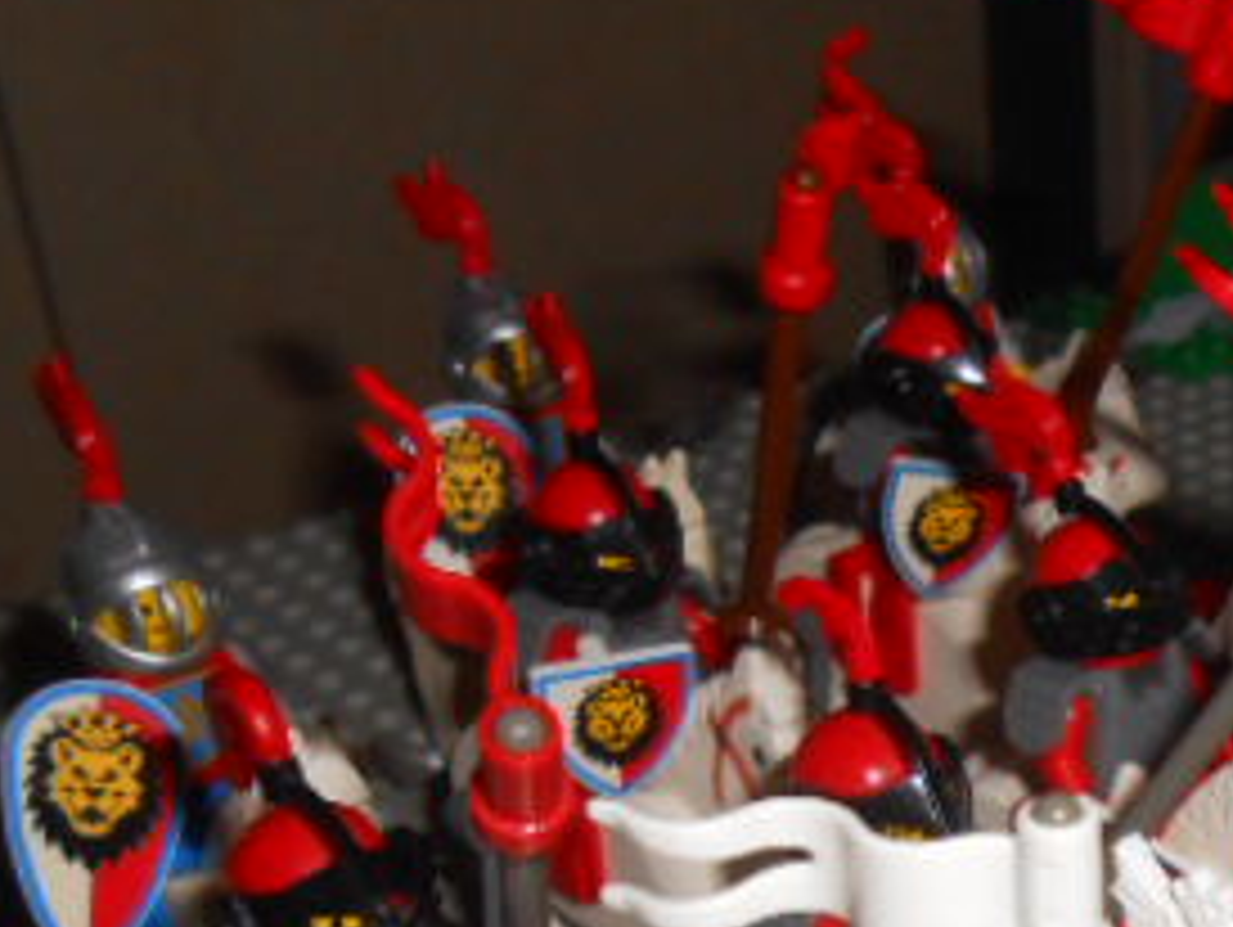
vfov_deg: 20.1
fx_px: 2496
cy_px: 1012
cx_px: 1354
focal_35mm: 70
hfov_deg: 25.7
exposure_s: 1/25
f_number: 11.9
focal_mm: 5.3
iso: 200
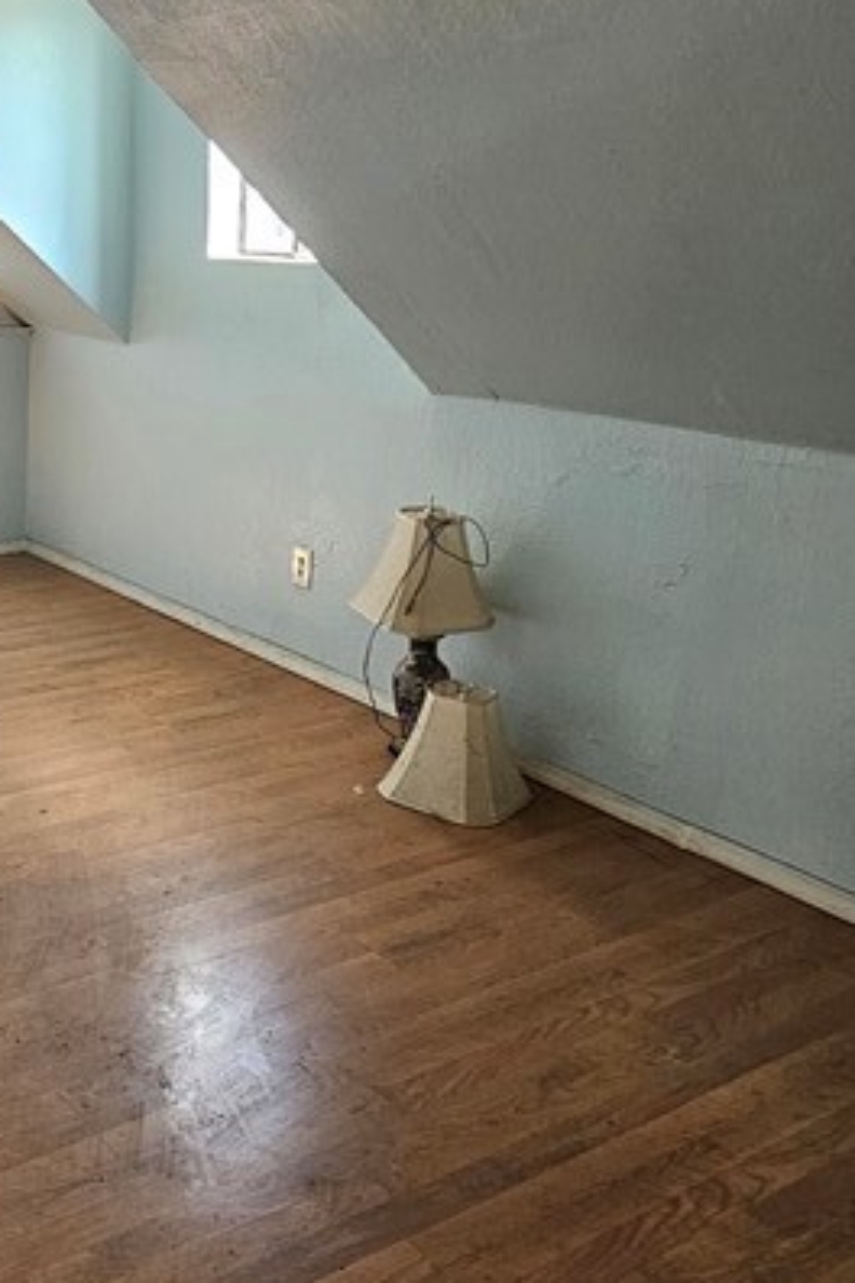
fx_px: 1247
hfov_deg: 34.5
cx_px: 3
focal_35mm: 35
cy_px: 499
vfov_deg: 54.0
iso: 100
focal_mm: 2.2
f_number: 2.2
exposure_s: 1/60
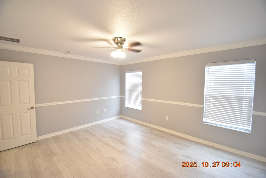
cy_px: 89
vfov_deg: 77.3
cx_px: 133
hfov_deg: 100.4
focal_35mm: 15
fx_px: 111
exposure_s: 1/30
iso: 800
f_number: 3.5
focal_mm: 10
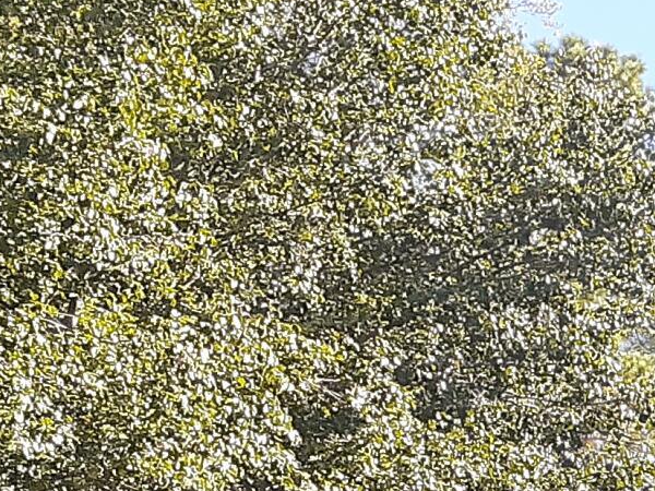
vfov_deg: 9.9
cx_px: 1541
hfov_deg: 12.0
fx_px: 2554
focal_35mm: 135
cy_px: 1112
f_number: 1.9
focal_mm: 3.6
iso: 40
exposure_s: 1/357
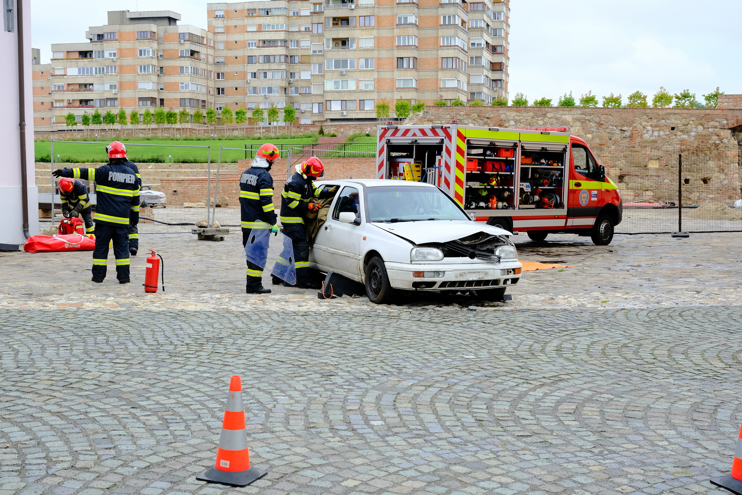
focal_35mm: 49
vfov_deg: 27.5
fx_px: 1010
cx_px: 371
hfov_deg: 40.3
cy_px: 248
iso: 320
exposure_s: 1/280
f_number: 5.6
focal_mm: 32.5
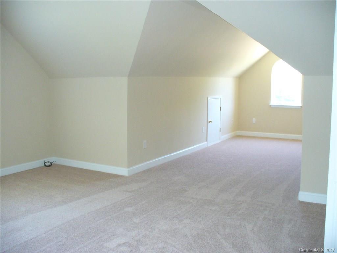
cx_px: 168
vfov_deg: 38.7
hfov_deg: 50.1
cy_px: 126
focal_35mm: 37
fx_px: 360
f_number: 2.8
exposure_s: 1/30
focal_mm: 6.1
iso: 320
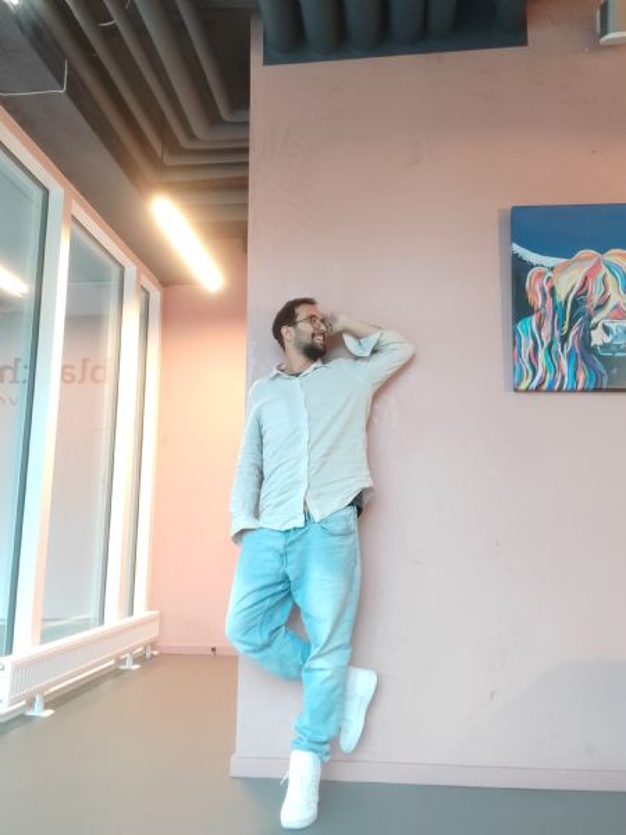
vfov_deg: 84.7
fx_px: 458
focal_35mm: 19
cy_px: 418
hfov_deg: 68.7
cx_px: 313
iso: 4372
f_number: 2.2
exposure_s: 1/25
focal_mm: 2.87
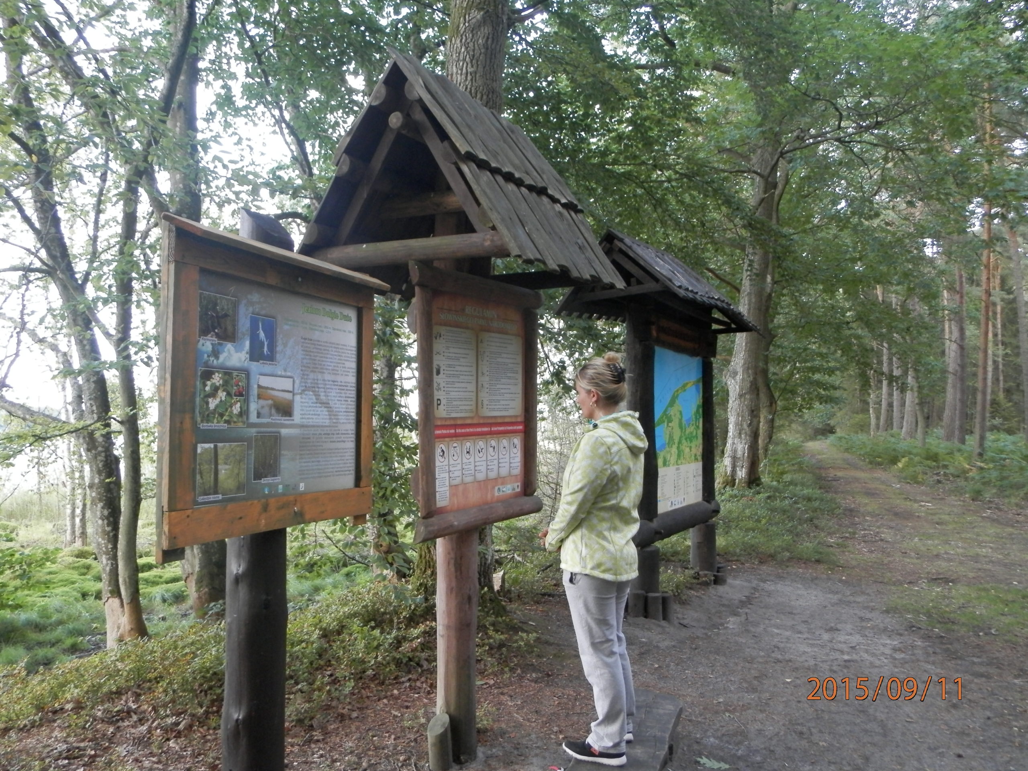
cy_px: 386
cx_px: 514
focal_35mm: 31
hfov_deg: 58.4
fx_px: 921
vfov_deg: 45.4
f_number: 3.2
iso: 200
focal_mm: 5.5
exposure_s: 1/13
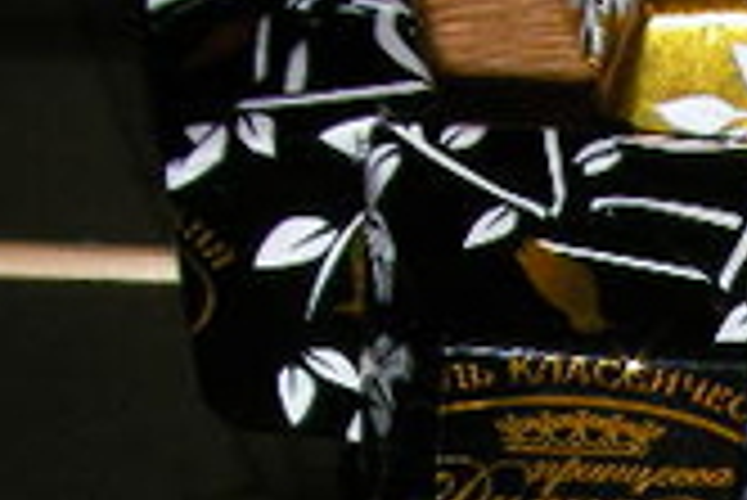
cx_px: 1017
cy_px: 876
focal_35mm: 141
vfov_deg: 9.3
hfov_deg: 13.9
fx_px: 2928
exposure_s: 1/30
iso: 100
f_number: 5.6
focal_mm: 6.3
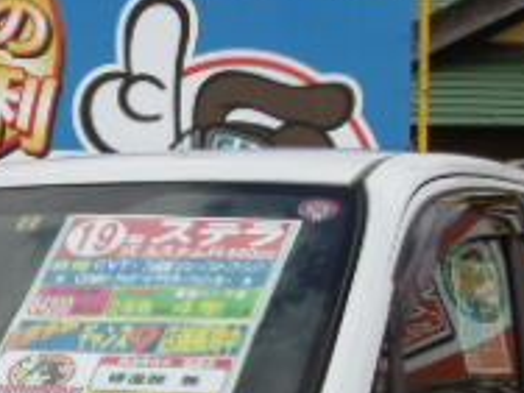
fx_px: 2210
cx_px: -14
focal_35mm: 146
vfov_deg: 9.9
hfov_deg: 13.3
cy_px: 557
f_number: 3.8
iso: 100
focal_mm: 7.7
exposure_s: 1/640
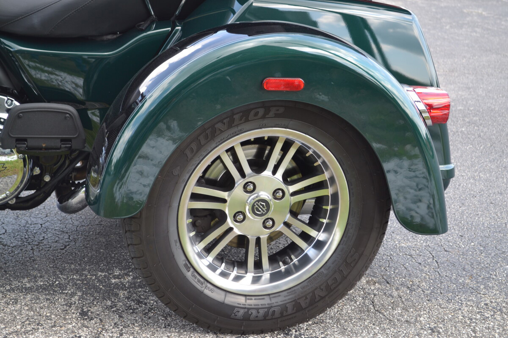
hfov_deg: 30.5
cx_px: 254
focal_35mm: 66
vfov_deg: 20.6
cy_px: 169
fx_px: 931
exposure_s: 1/60
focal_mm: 44
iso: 100
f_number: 5.3
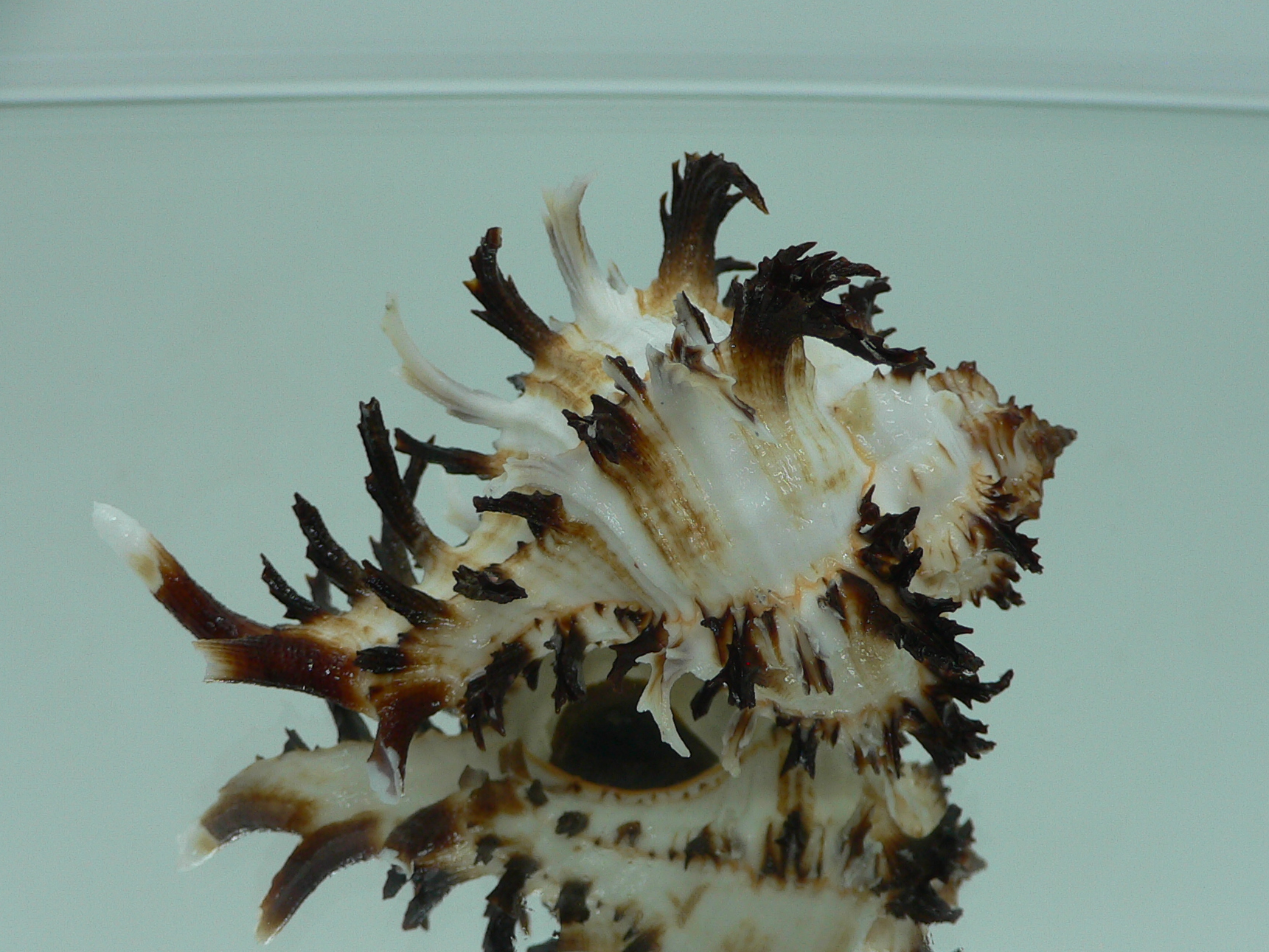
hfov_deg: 45.8
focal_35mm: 41
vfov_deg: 35.1
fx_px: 1503
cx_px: 665
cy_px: 554
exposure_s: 1/60
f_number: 2.8
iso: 80
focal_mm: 4.6
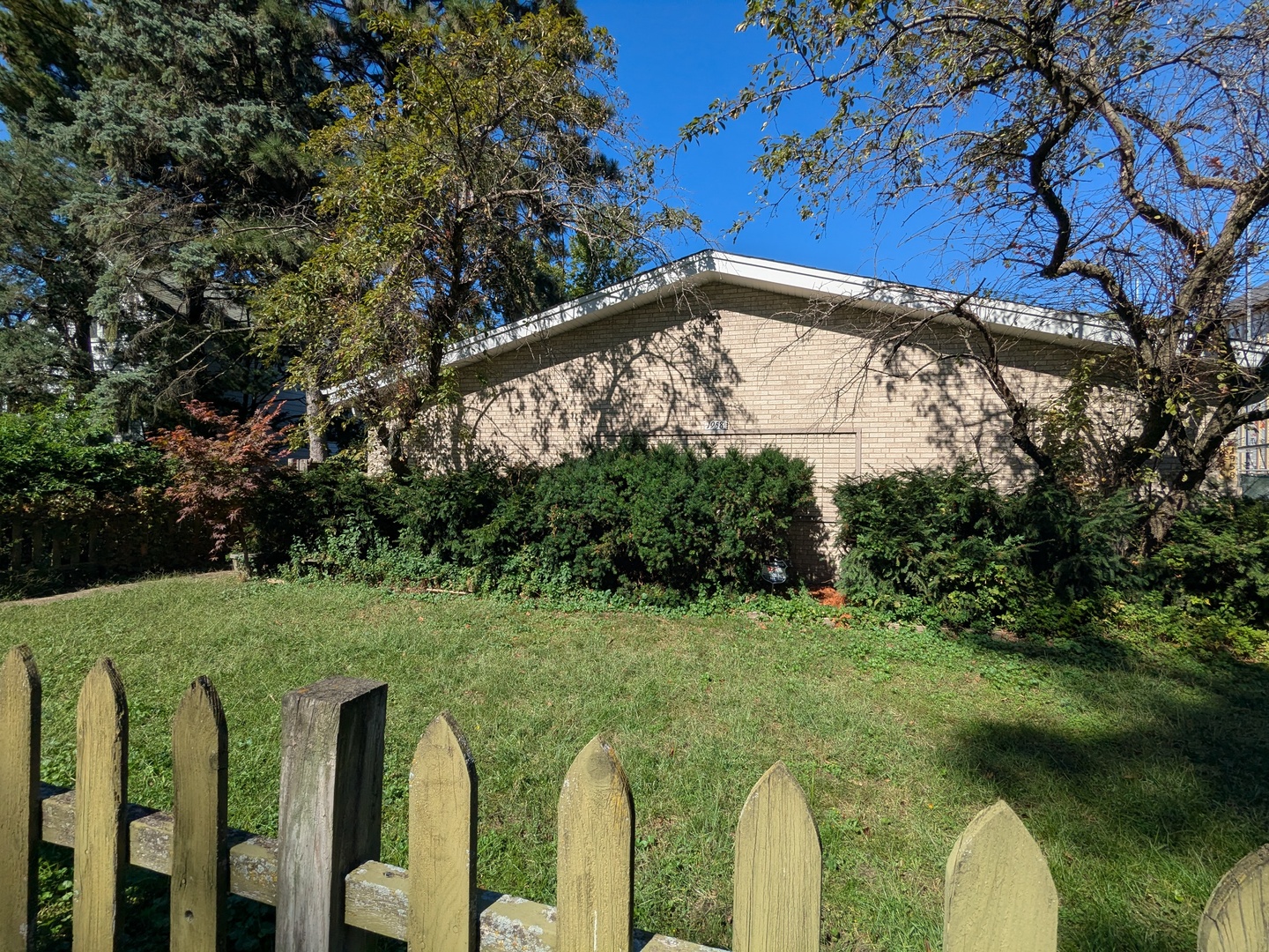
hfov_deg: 94.5
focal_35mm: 16
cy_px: 476
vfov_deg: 78.1
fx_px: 587
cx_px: 634
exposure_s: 1/2075
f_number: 2.2
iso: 52
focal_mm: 2.35
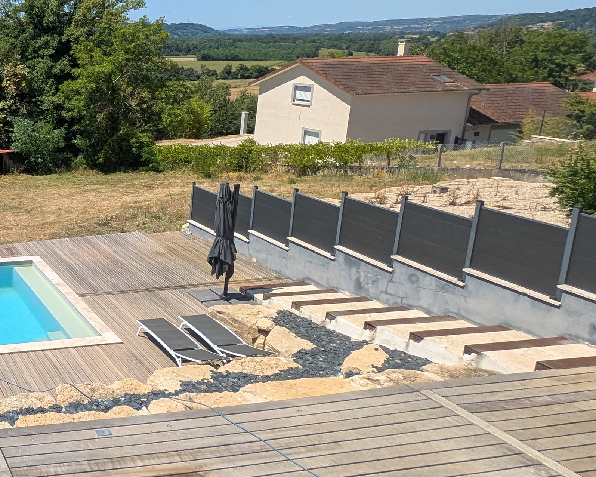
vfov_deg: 47.7
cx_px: -93
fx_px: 529
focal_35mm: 30
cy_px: 158
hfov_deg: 42.5
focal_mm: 2.23
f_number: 1.95
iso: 38
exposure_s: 1/2119
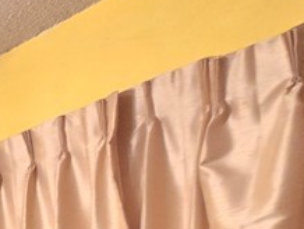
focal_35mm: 61
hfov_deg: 19.1
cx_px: -303
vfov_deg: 18.2
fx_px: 536
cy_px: 429
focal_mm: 2.2
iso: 640
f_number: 2.2
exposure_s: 1/60
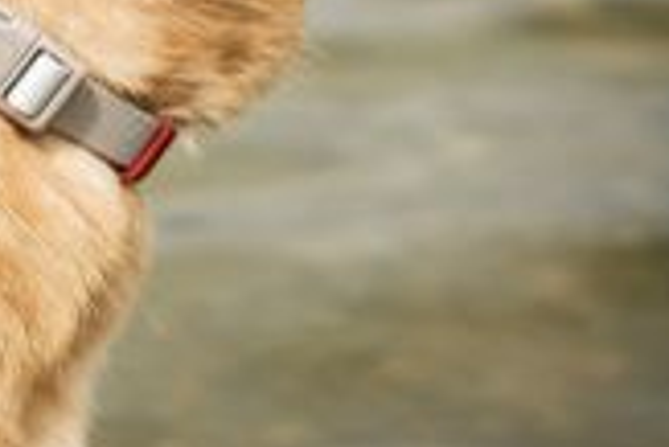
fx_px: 2846
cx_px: -312
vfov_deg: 9.0
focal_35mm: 153
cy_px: 105
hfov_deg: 12.8
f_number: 2.5
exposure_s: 1/5000
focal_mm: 50
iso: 160
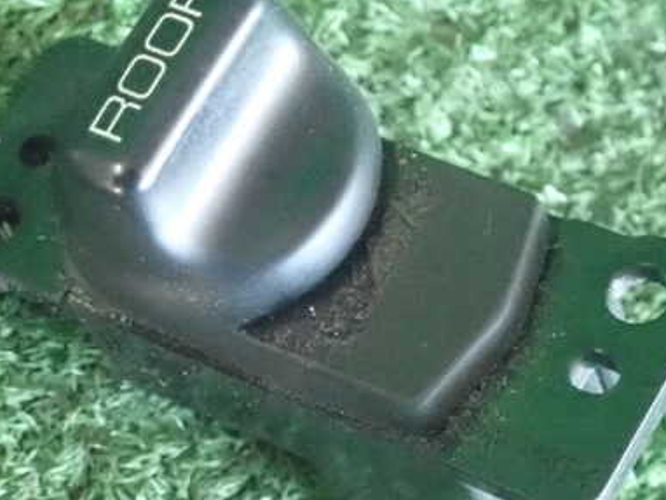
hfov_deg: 12.6
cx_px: 281
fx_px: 3023
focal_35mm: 157
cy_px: 265
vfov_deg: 9.5
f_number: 4.9
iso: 6400
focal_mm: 18
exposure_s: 1/80
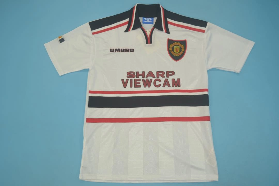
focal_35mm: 33
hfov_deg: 57.2
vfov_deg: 40.0
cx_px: 140
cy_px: 93
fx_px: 256
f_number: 4.5
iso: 200
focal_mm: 22
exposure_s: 1/200
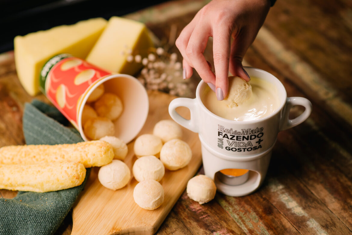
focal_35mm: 85
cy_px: 118
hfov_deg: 23.9
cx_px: 176
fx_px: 831
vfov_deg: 16.1
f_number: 2.8
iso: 500
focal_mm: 85
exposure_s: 1/250
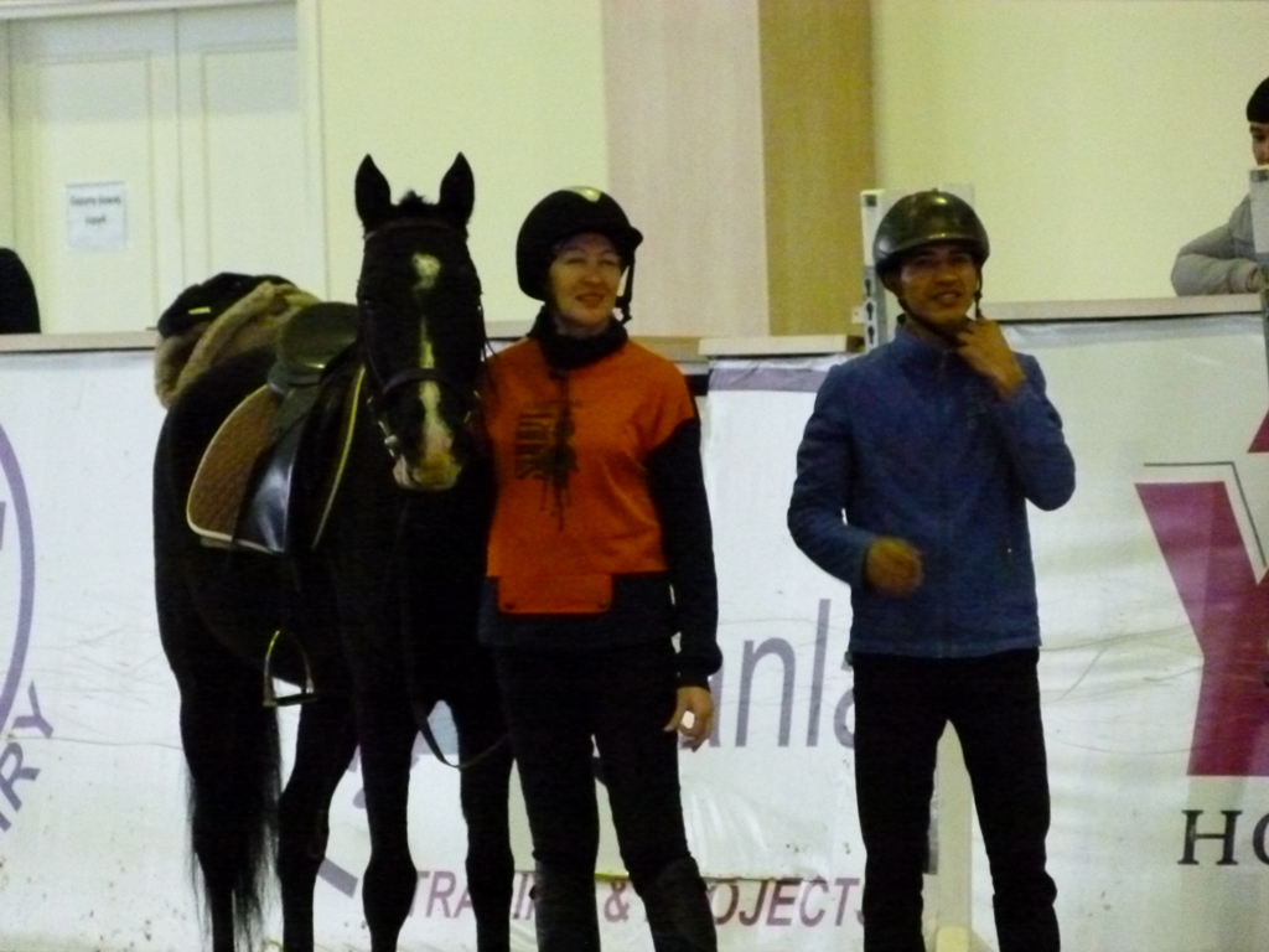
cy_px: 476
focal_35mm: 367
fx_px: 13454
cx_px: 634
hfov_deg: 5.4
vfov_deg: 4.1
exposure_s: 1/100
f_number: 4.2
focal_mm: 66.1
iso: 1600
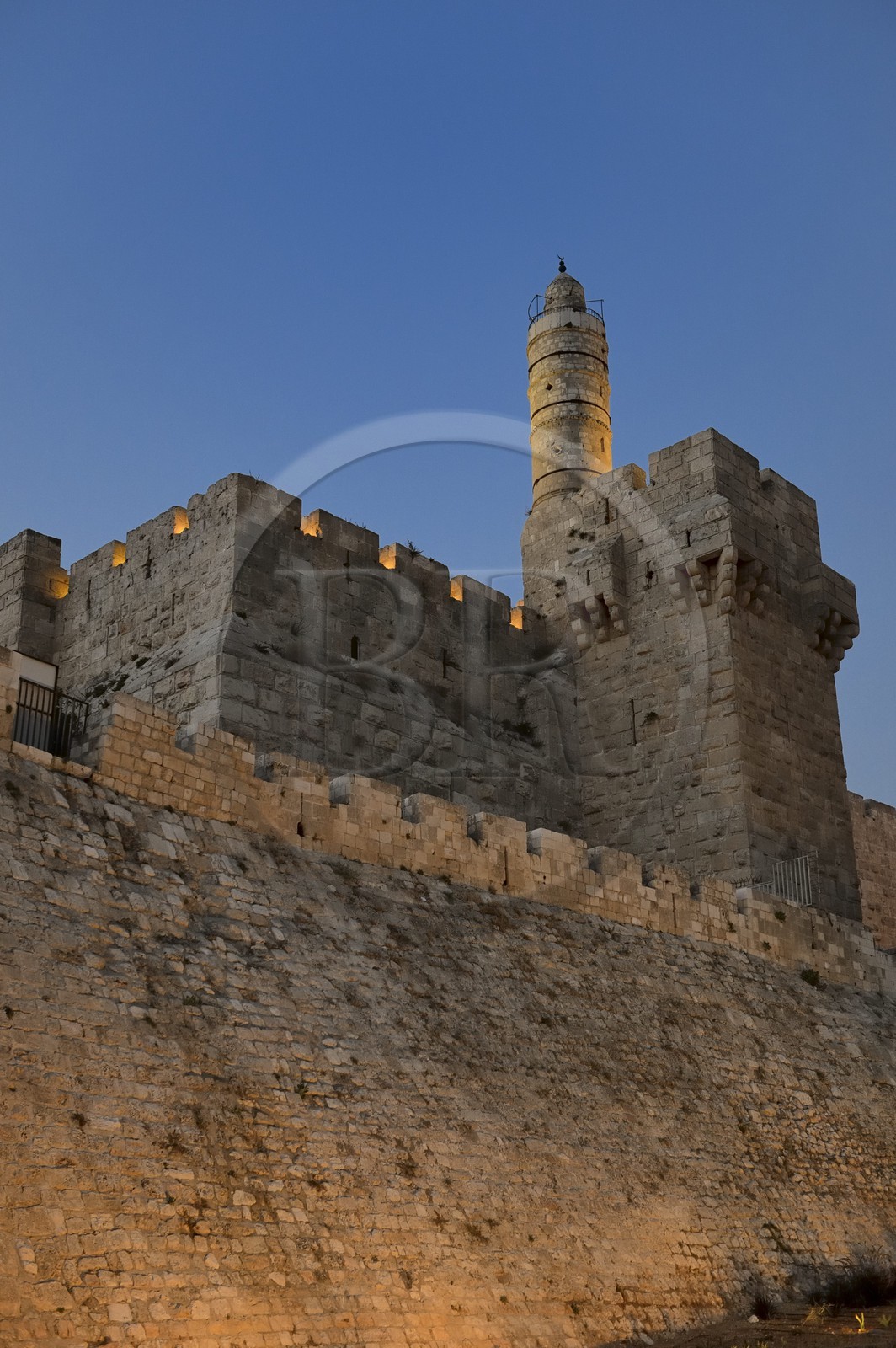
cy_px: 674
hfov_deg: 33.3
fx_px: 1496
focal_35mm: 40
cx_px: 448
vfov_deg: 48.5
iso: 1600
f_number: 4
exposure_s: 1/60
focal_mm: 40
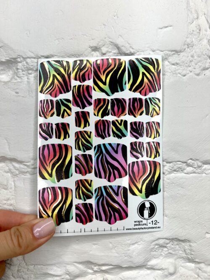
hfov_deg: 53.0
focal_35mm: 26
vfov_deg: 67.3
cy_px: 140
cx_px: 105
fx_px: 210
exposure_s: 1/814
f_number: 1.5
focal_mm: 5.7
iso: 50
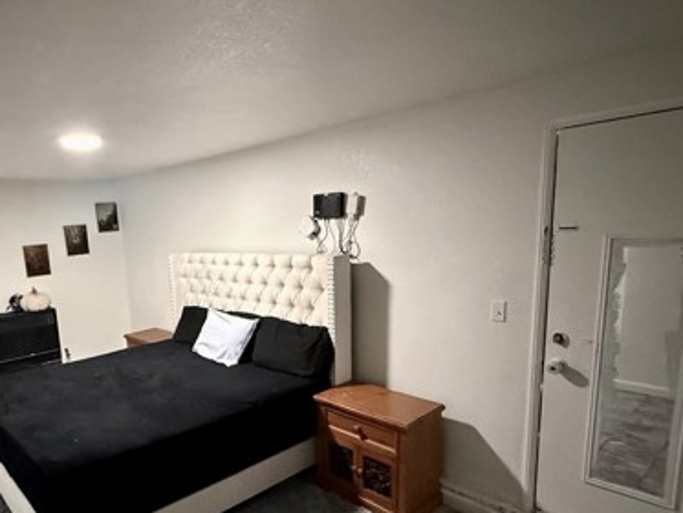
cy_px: 311
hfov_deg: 68.8
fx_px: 474
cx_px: 209
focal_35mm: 24
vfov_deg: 56.3
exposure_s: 1/60
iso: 1000
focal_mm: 2.22
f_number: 2.2
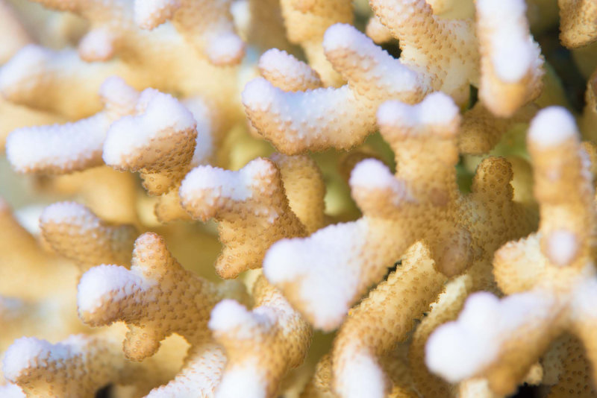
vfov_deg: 13.1
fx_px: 1742
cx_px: 298
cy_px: 199
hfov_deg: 19.4
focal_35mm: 105
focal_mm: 105
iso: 200
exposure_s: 1/250
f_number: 7.1
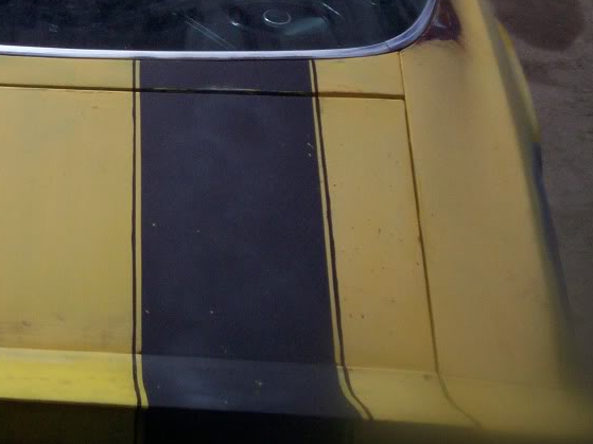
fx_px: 1130
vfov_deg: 21.8
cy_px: 57
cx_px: 74
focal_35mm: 66
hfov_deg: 28.4
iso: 100
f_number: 4.5
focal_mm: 5.9
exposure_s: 1/1938
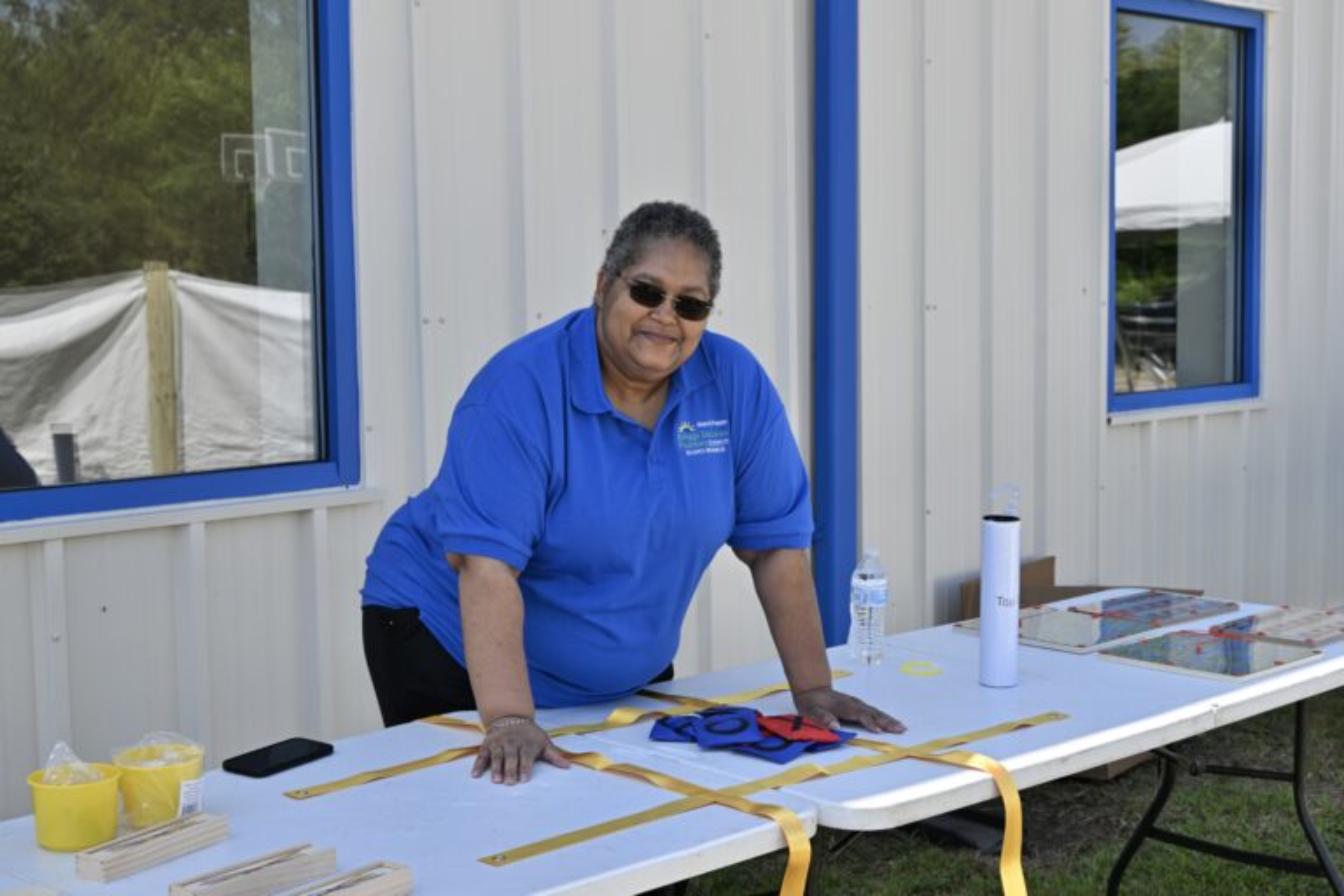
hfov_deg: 38.2
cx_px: 672
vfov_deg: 26.0
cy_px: 448
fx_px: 1941
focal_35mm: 52
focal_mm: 52
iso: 64
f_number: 9
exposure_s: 1/100
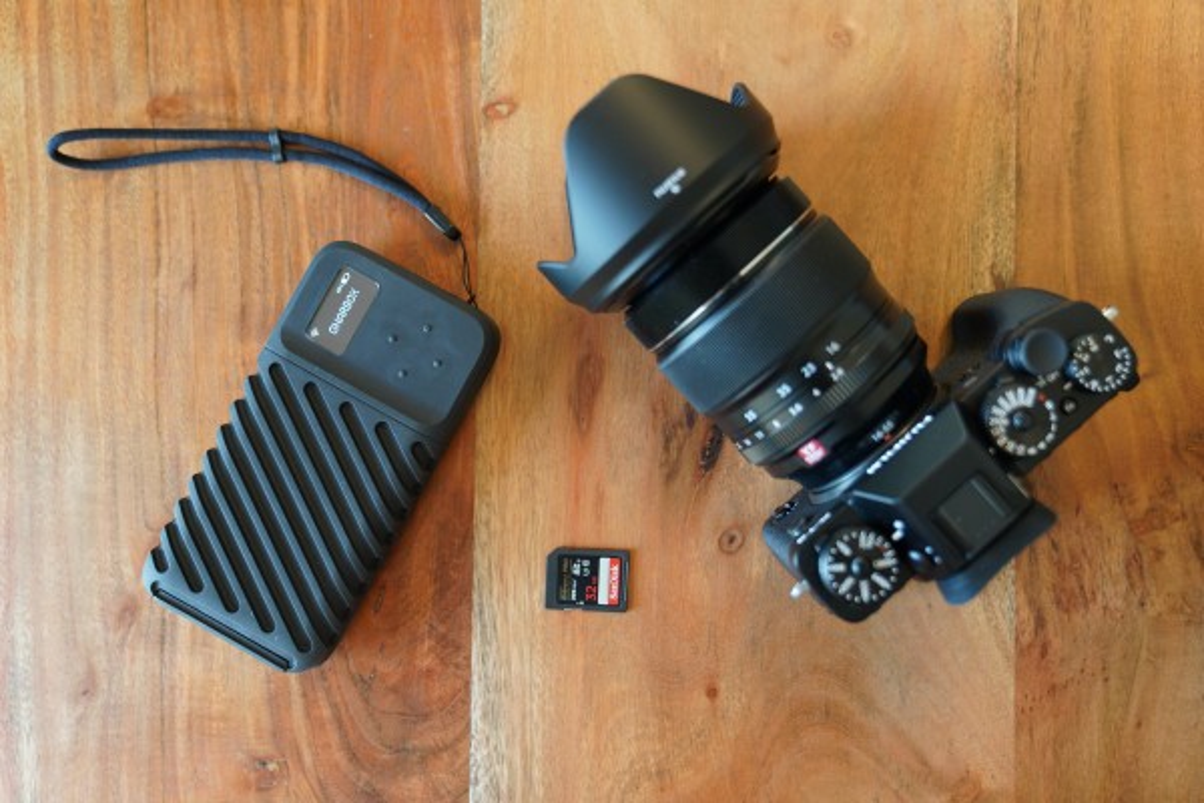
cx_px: 602
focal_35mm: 38
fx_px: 1271
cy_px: 402
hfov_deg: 50.7
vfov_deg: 35.1
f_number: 2.8
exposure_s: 1/80
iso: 800
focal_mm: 38
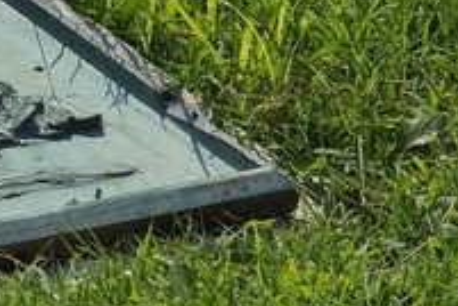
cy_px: 84
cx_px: -381
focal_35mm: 763
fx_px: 9706
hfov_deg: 2.7
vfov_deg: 1.8
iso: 100
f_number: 9
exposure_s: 1/320
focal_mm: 120
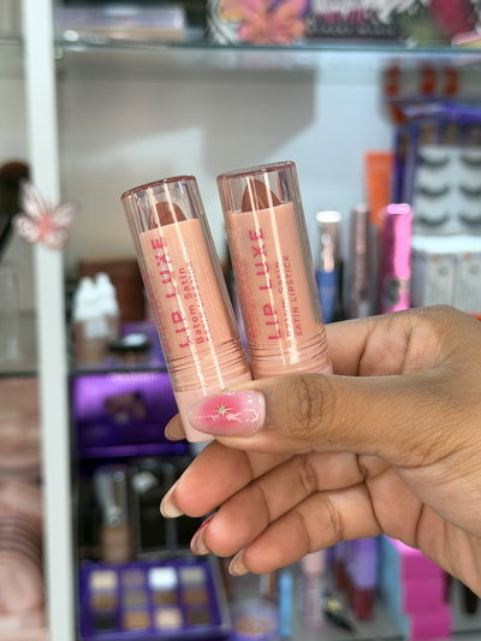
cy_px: 320
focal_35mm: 48
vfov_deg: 39.6
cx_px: 240
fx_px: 889
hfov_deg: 30.3
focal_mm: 6.76
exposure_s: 1/100
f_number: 1.78
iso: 64
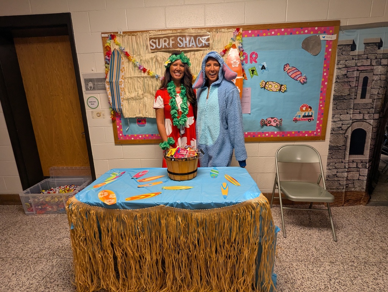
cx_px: 194
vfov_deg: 78.2
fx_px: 180
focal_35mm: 16
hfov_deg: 94.4
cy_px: 146
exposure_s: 1/50.2
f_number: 2.2
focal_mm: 2.35
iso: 129
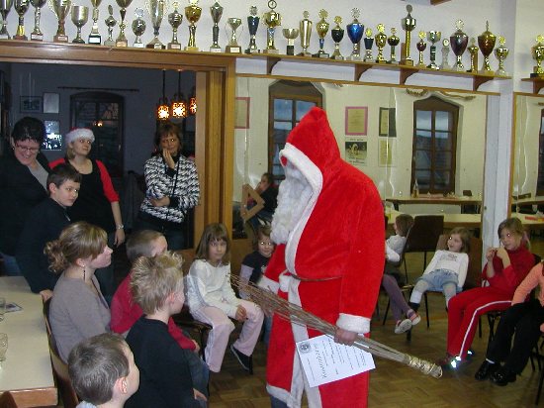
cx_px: 272
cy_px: 204
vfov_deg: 38.6
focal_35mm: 37
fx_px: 581
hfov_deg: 50.2
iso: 200
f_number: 2.7
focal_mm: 5.6
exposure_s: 1/59.9
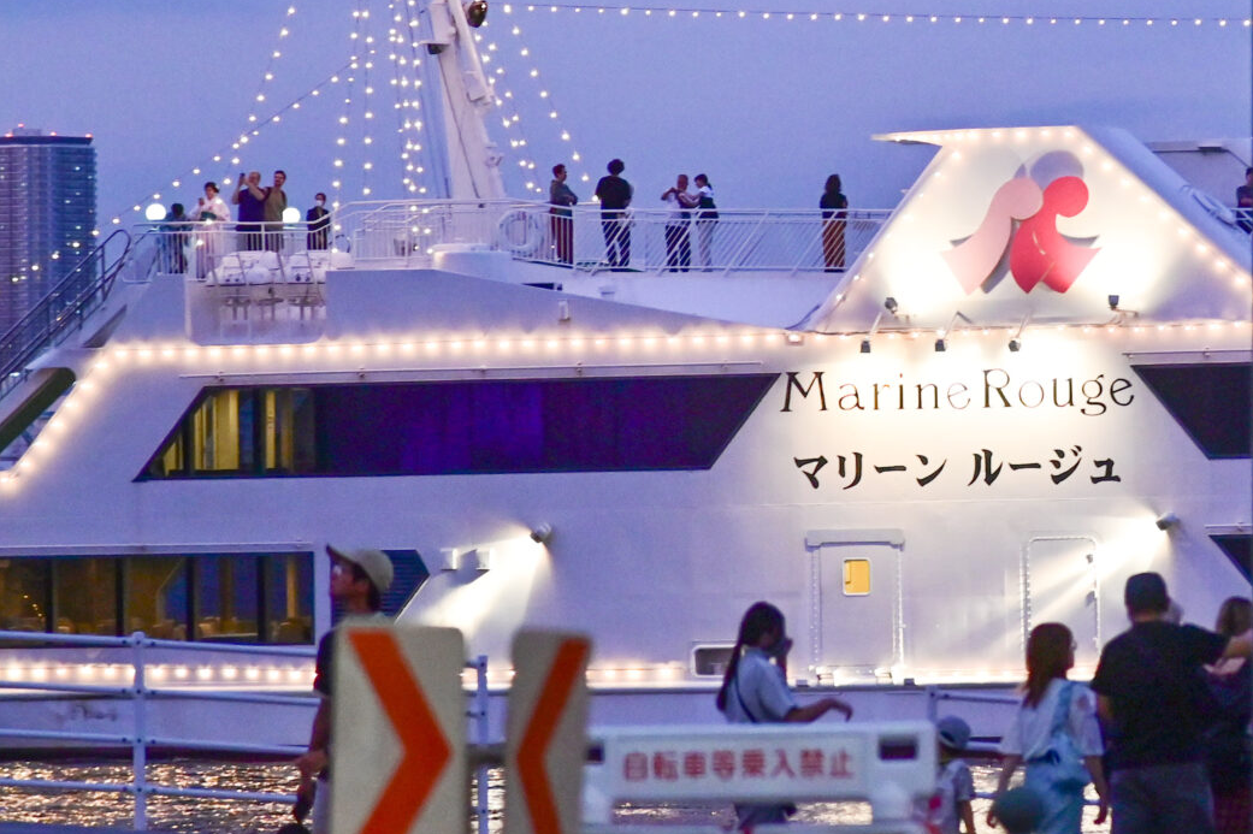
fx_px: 10262
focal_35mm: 295
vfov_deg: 4.7
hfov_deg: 7.0
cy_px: 161
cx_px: 1154
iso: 2200
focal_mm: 120
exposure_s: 1/125
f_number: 4
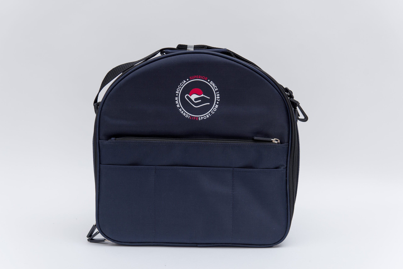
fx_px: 582
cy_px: 134
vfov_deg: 26.0
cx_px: 202
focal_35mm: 52
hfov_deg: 38.2
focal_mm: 52
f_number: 4
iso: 100
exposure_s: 1/160
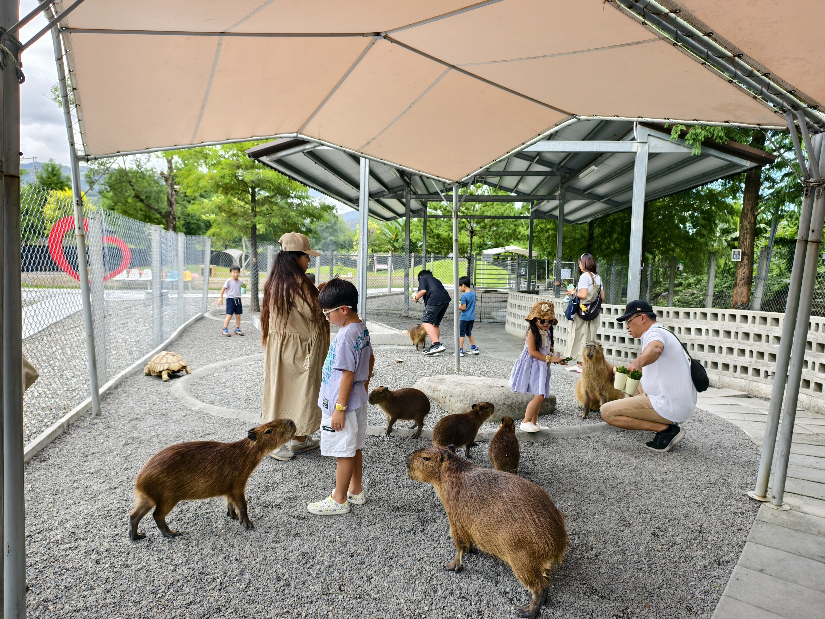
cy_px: 310
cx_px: 412
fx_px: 548
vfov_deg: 58.9
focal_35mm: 23
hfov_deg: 73.9
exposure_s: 1/585
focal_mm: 6.54
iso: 71
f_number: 1.57
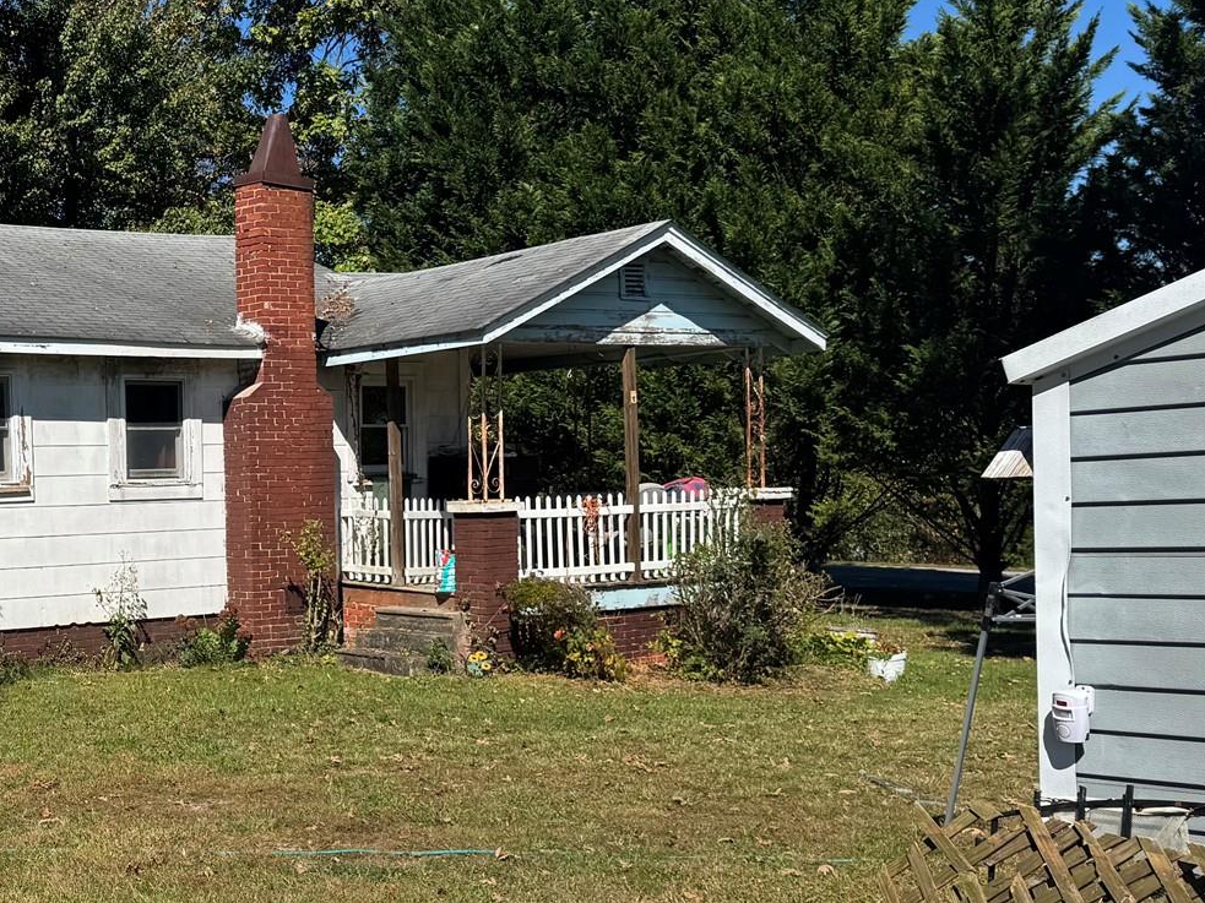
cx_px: 135
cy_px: 592
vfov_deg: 28.9
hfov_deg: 36.0
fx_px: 1740
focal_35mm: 50
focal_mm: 6.76
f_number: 1.78
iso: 80
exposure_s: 1/4950
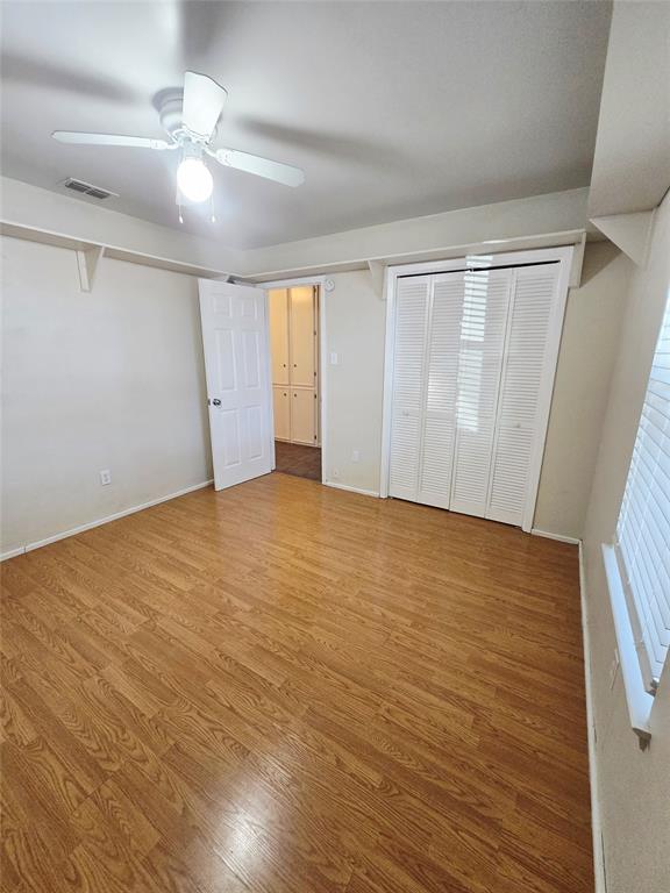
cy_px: 446
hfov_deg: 89.9
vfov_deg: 106.2
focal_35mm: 13
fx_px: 335
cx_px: 335
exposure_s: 1/60.2
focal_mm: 2.2
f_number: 2.2
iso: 250
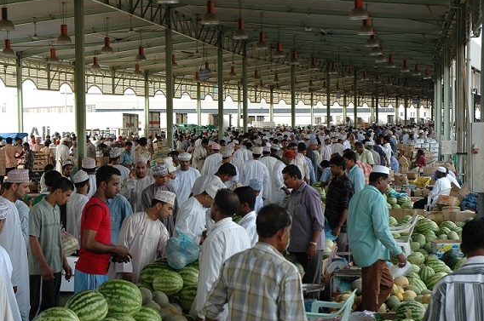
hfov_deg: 26.3
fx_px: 1034
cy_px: 163
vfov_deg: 17.7
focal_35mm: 77
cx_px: 213
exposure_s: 1/125
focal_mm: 44
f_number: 6.3
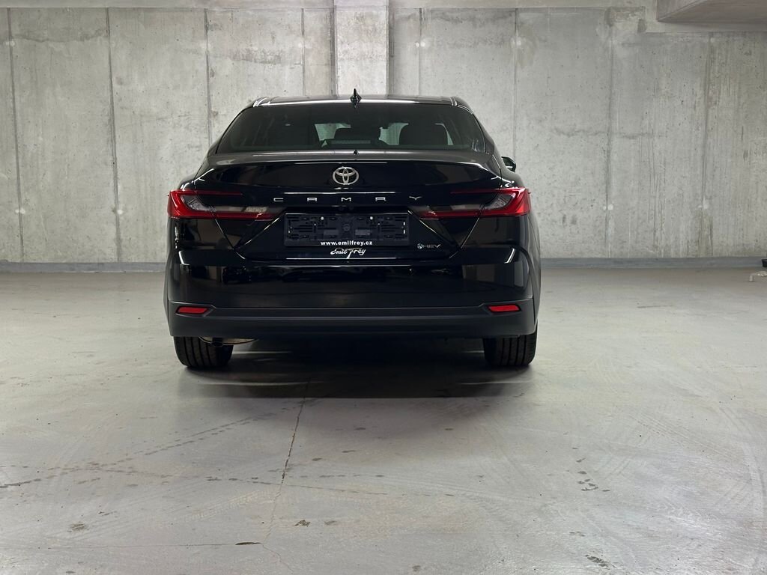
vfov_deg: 30.3
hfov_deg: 39.7
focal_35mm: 48
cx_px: 384
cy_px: 288
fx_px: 1064
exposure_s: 1/33
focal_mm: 6.86
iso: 250
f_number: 1.78
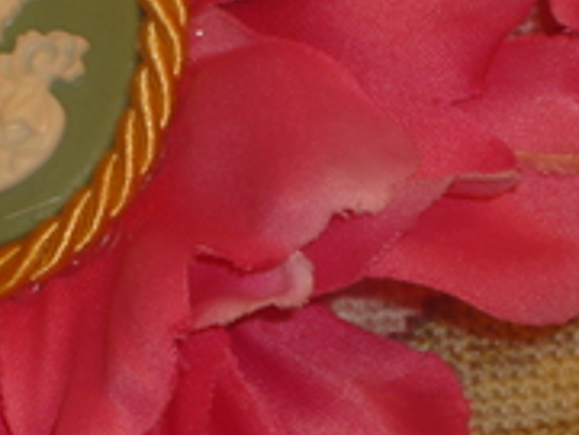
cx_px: -19
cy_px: 55
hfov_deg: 6.6
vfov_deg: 5.0
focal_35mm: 300
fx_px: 5018
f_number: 5.8
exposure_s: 1/8
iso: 100
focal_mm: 20.8
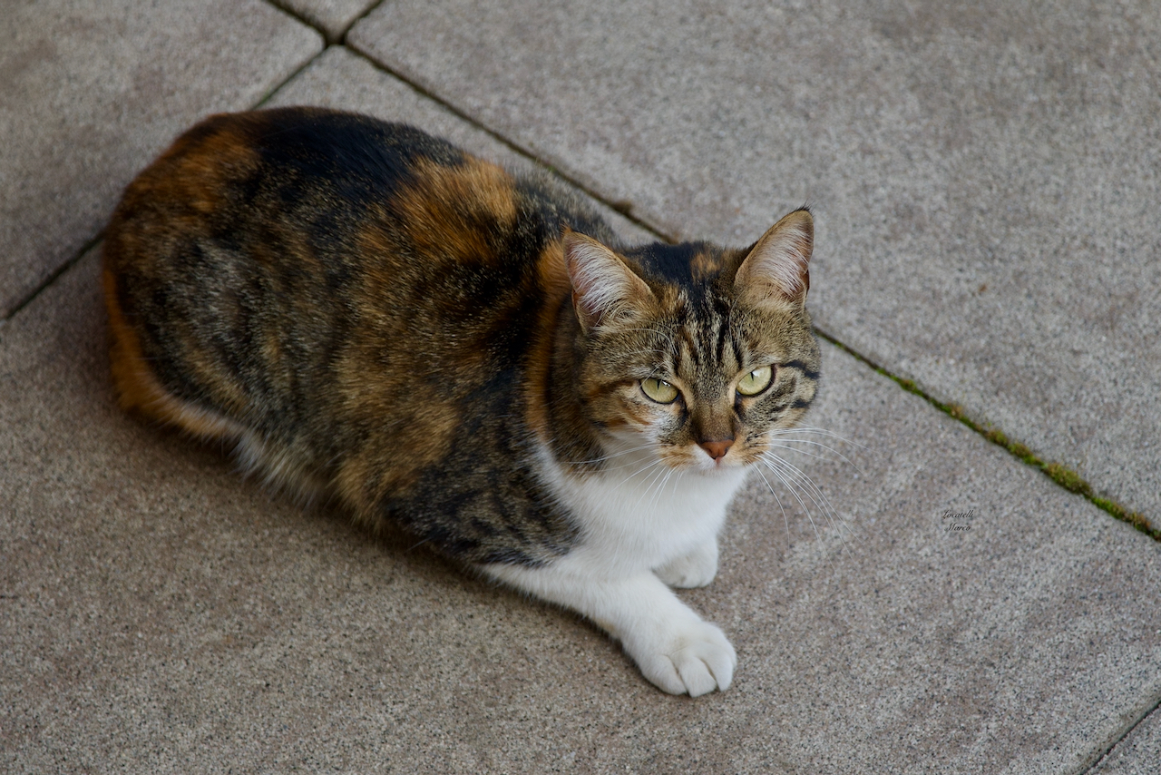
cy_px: 388
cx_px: 580
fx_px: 14515
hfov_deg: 4.6
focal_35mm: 450
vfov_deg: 3.1
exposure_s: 1/500
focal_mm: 300
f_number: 5.6
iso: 320
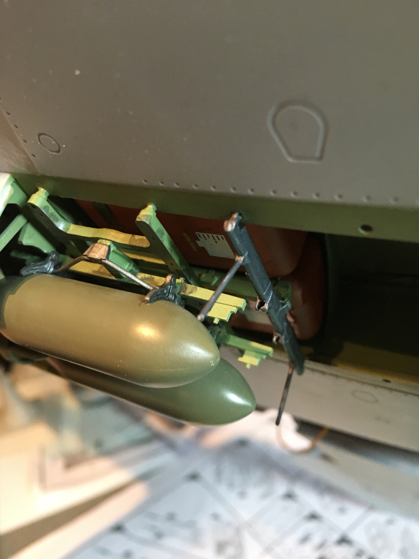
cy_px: 280
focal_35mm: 29
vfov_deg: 61.7
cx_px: 210
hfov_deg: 48.2
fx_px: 468
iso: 200
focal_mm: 4.15
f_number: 2.2
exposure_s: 1/33
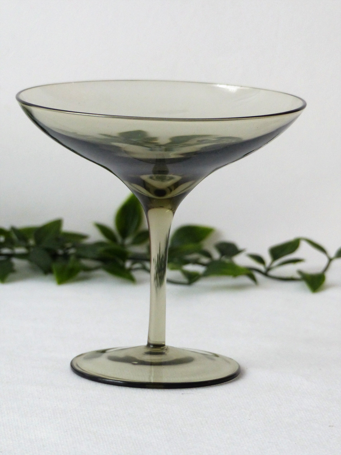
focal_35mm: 211
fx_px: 2771
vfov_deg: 9.4
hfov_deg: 7.0
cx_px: 170
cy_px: 228
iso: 320
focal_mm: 34.5
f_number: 2.8
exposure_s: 1/80
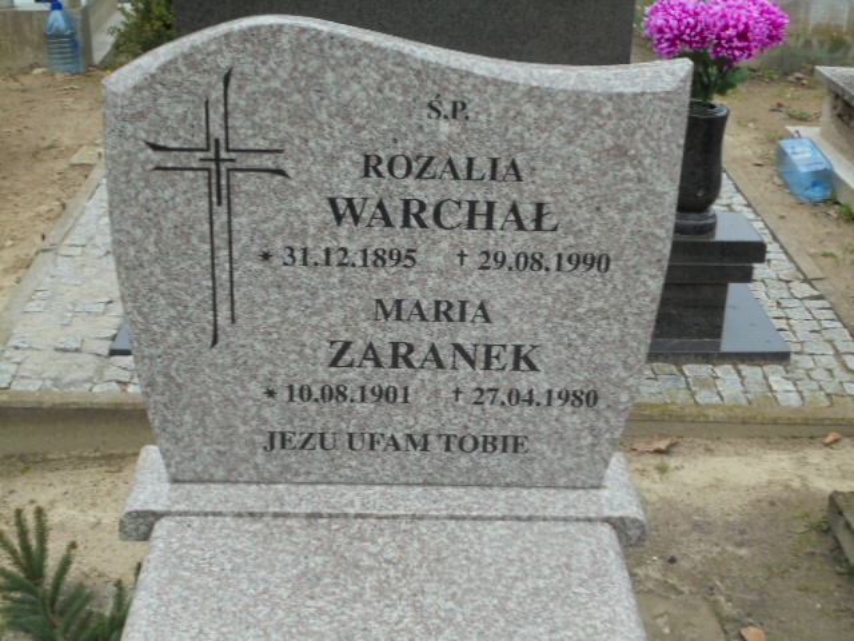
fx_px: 1209
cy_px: 320
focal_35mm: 49
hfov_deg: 38.9
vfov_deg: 29.7
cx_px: 427
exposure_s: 1/100
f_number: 4.8
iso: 100
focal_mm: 8.9
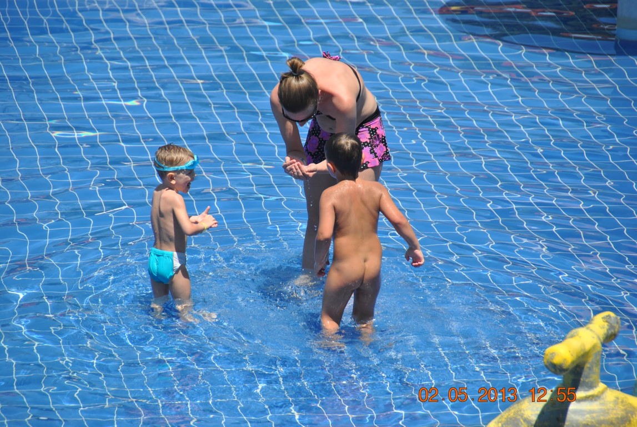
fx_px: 5315
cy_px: 214
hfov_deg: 6.9
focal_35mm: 300
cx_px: 318
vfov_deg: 4.6
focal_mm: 200
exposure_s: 1/1000
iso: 200
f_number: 5.6
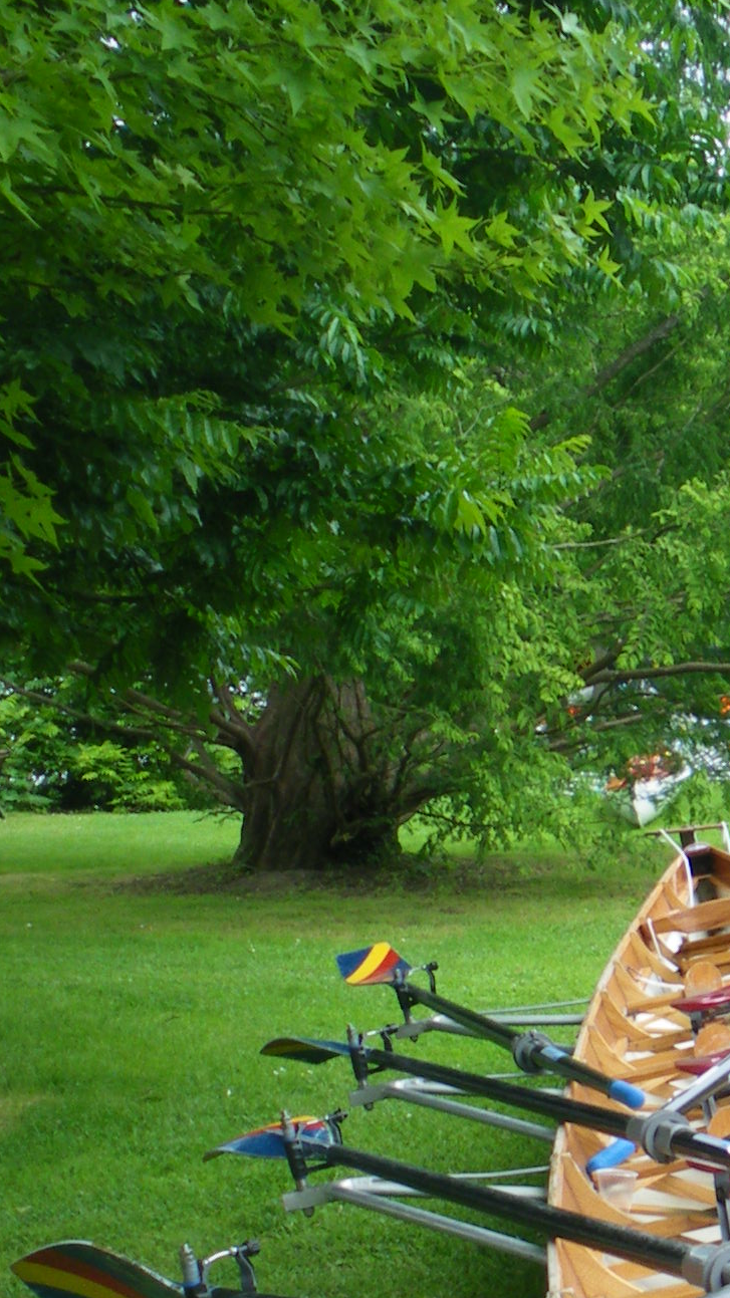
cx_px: 1099
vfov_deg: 21.2
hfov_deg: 11.7
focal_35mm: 99
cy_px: 1114
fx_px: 3408
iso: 64
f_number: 3.5
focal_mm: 6.3
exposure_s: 1/160
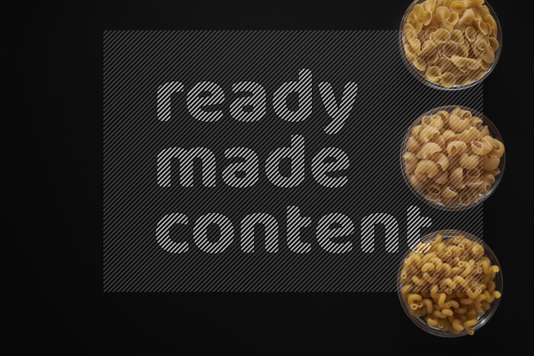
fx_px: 845
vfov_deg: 23.8
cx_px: 293
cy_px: 161
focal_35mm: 57
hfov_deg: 35.0
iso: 100
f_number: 8
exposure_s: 1/100
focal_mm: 50
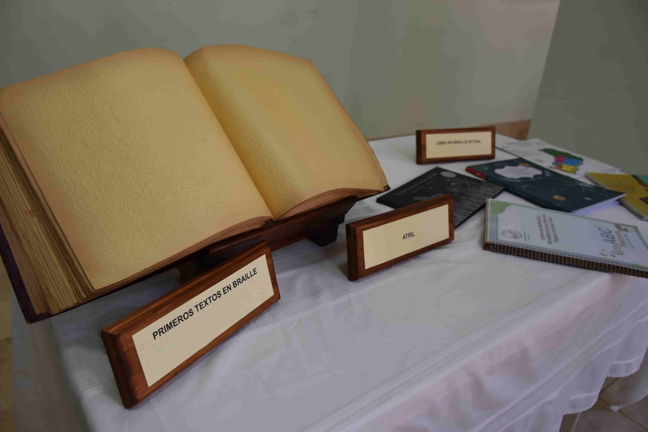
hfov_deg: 67.4
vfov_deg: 48.0
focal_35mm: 27
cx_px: 324
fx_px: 486
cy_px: 216
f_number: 4
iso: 400
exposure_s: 1/250
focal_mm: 18
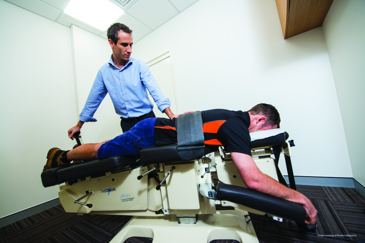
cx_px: 182
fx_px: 142
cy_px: 122
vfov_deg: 81.2
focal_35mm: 14
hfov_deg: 104.2
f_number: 5
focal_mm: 14
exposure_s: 1/60
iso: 320
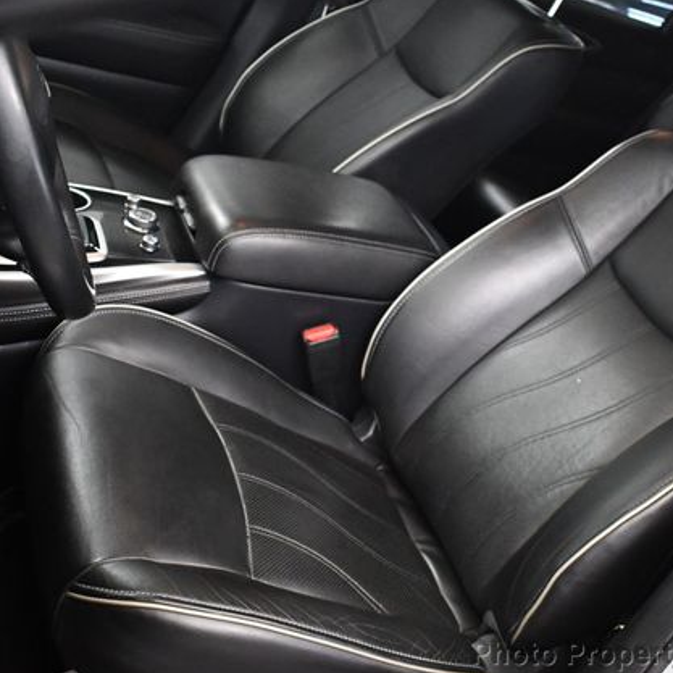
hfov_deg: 35.7
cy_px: 339
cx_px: 452
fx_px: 1034
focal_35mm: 47
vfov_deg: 36.1
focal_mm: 18
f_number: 3.5
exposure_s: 1/80
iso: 3200
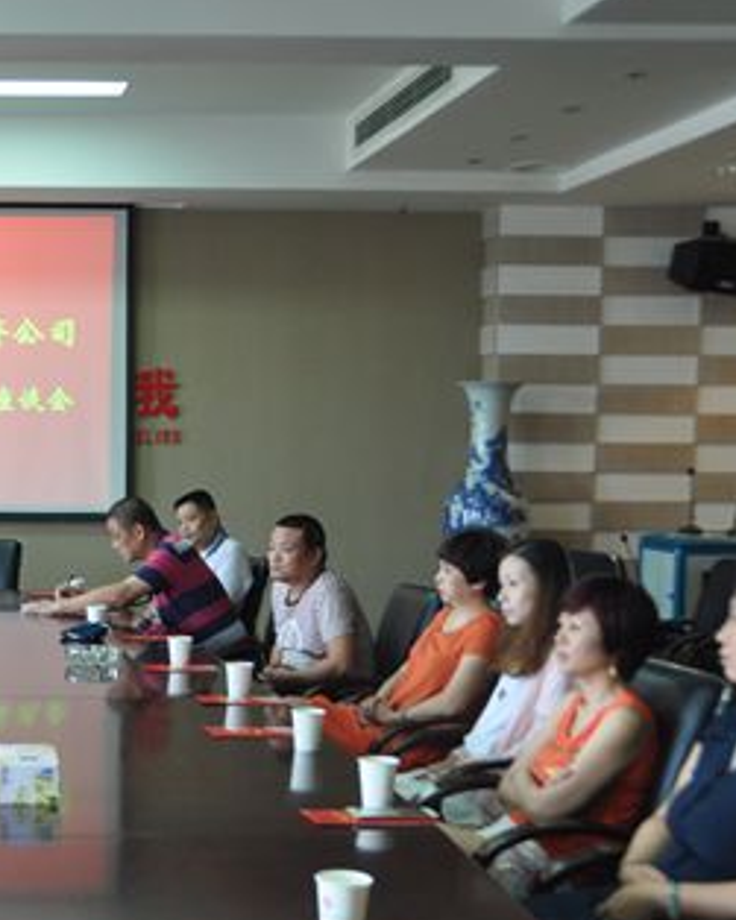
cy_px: 565
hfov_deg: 22.7
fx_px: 1743
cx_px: -38
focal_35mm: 64
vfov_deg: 29.5
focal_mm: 22
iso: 400
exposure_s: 1/20
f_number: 3.8
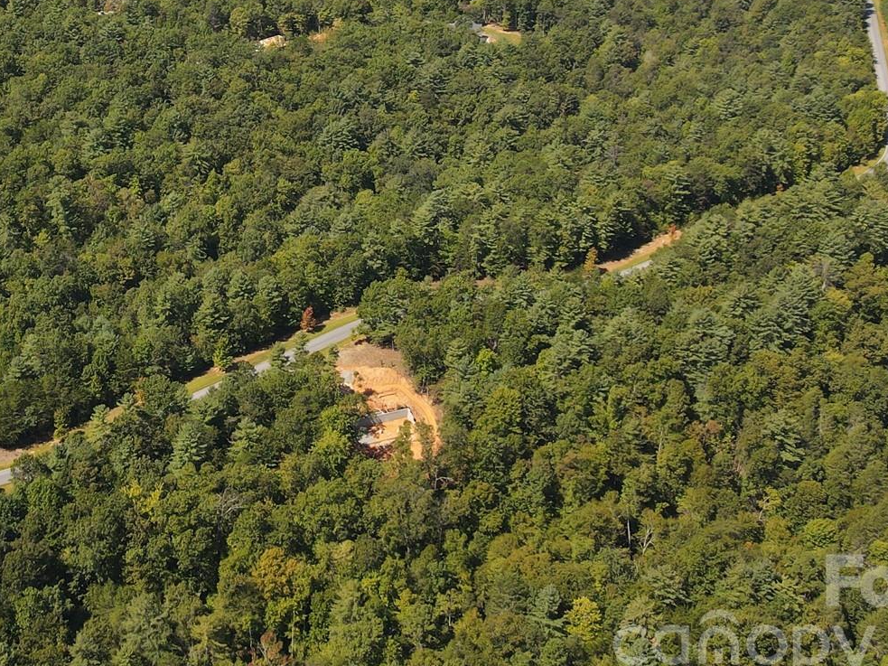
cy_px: 30
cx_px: 199
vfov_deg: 27.7
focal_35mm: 50
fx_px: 1282
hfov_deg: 37.1
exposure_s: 1/40
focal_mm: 4.5
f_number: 2.8
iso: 100
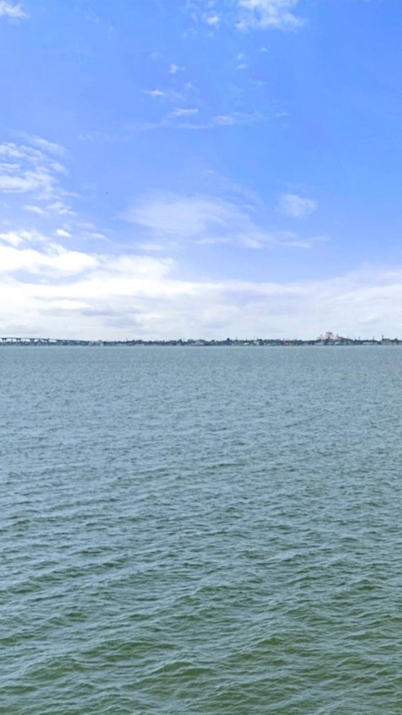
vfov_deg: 37.2
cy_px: 363
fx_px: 1061
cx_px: 391
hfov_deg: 20.8
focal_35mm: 56
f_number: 6.3
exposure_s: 1/500
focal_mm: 35
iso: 320
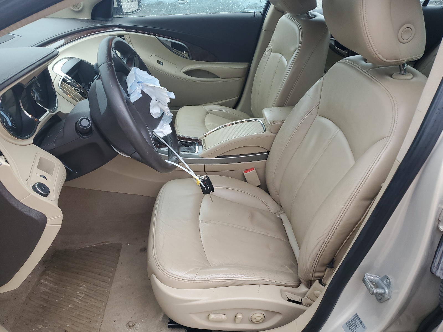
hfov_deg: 67.3
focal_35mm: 26
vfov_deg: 53.1
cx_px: 222
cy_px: 166
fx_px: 333
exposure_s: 1/60.2
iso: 58
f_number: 1.5
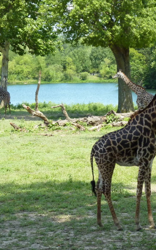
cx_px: 120
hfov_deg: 8.8
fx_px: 1007
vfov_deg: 14.1
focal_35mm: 148
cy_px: 124
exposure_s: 1/500
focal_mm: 17
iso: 250
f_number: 4.3
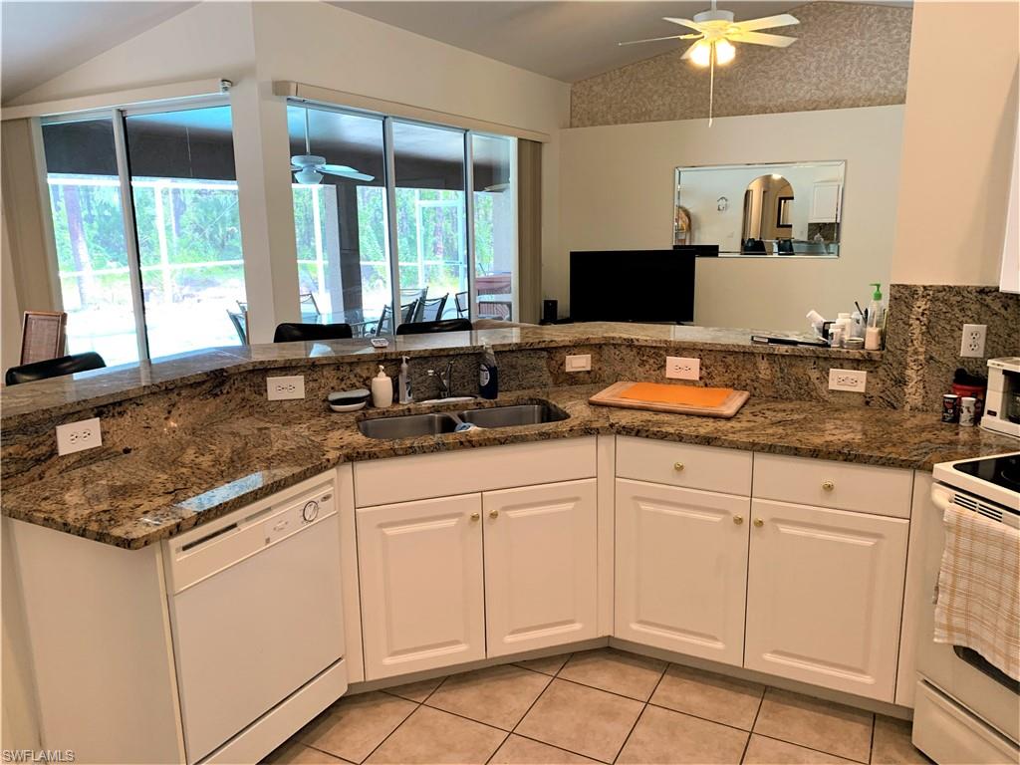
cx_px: 510
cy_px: 382
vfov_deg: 53.1
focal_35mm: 26
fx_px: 766
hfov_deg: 67.3
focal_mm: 4.25
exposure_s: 1/60
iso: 80
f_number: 1.8
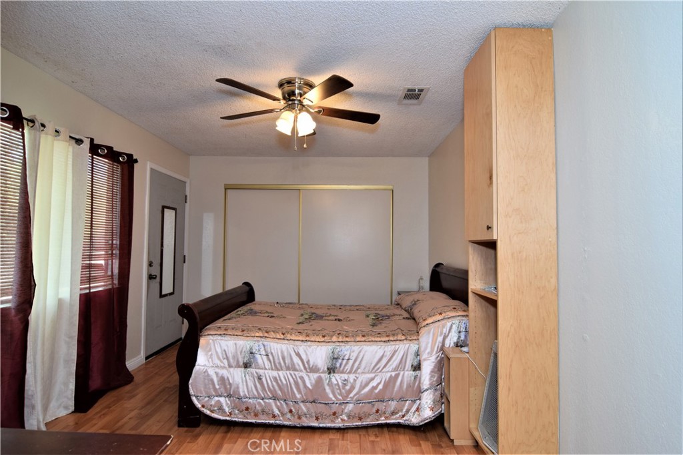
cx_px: 342
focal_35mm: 18
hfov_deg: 90.0
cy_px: 228
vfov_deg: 67.3
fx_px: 341
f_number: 8
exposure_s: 1/5
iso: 400
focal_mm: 12
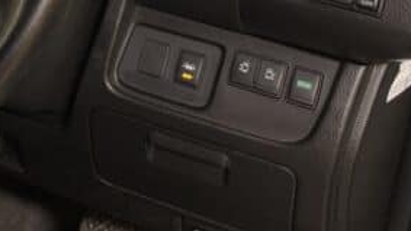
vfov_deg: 15.0
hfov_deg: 24.9
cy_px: -122
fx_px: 806
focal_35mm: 74
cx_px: -121
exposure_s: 1/50
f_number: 1.78
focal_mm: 6.76
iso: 160
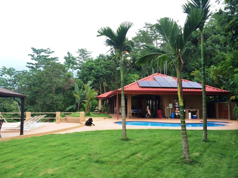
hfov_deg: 60.0
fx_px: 206
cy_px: 89
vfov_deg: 46.8
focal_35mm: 30
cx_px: 119
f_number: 2.2
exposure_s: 1/60
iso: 50
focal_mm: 4.12
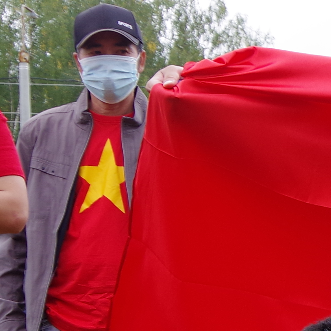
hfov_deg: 11.8
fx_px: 1406
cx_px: 691
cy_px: 375
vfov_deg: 13.1
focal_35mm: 130
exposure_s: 1/200
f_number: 7.1
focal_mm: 18
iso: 200
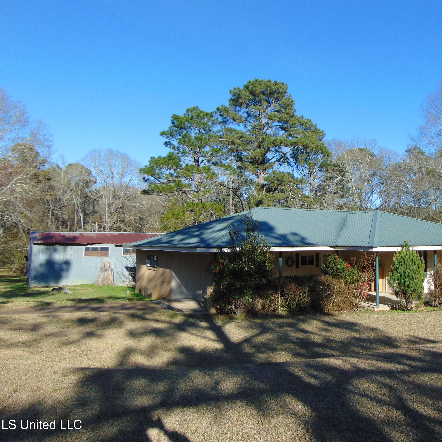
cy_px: 220
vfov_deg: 54.0
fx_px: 433
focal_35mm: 30
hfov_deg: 53.1
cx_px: 290
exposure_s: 1/1000
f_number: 3
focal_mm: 4.5
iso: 80
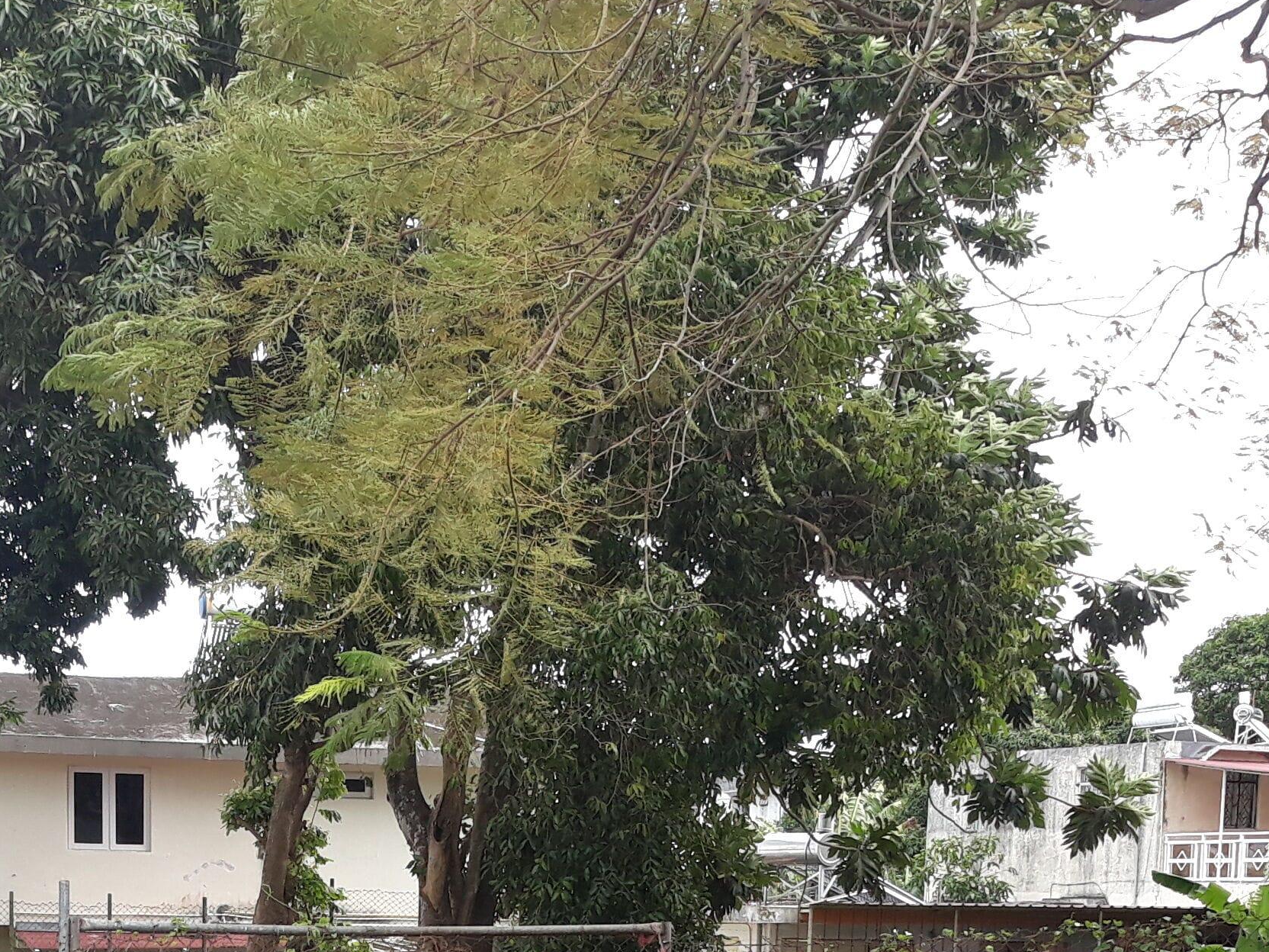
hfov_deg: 28.5
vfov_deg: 20.4
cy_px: 1159
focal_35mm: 67
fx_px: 2456
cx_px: 304
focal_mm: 3.71
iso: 40
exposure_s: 1/418
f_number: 1.7
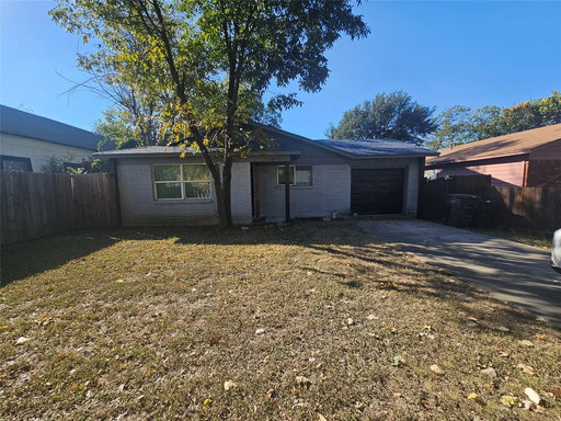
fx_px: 211
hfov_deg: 106.2
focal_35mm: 13
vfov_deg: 89.9
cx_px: 280
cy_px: 210
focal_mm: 2.2
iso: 50
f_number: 2.2
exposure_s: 1/1170
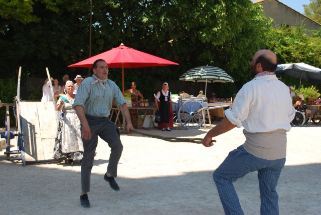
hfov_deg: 41.1
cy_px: 108
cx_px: 160
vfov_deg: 28.2
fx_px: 429
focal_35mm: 48
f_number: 6.3
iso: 100
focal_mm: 32
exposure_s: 1/200
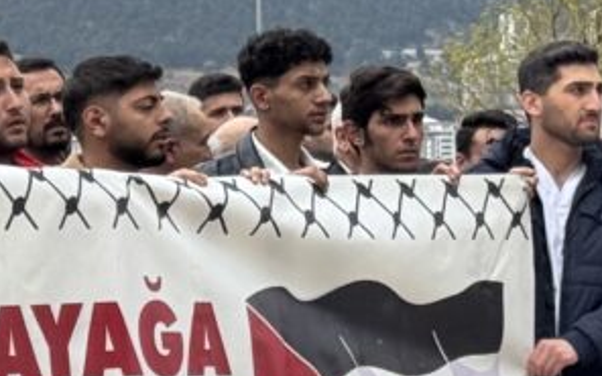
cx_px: -399
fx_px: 3609
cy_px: 337
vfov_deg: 6.0
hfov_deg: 9.2
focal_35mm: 220
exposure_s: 1/2110
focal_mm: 6.76
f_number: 1.78
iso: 64
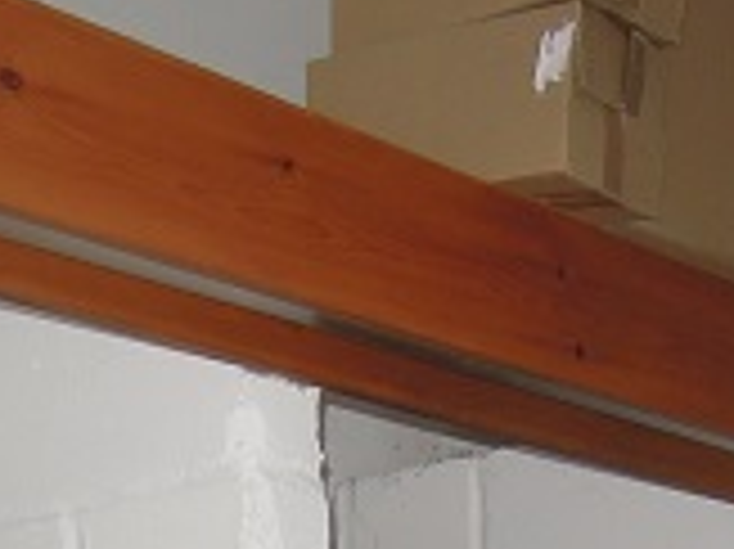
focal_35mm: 103
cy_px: 1154
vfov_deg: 12.4
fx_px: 2182
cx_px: 549
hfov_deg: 19.0
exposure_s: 1/30
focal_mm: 4.3
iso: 200
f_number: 2.8
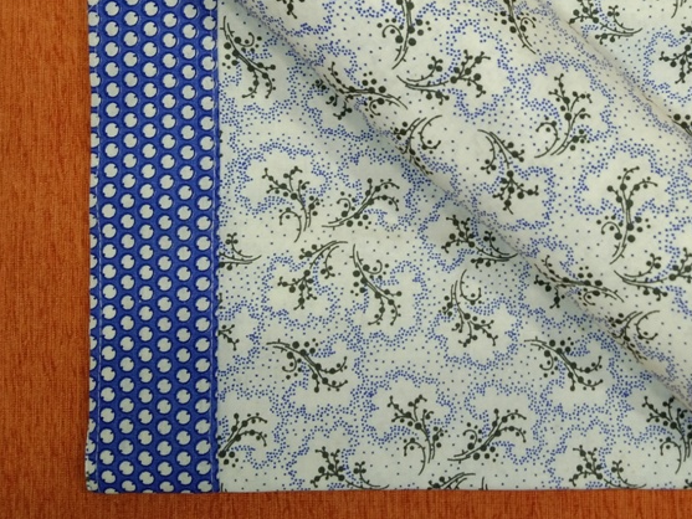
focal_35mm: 57
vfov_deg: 25.4
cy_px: 138
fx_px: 1140
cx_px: 488
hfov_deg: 33.3
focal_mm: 3.69
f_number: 2.2
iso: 208
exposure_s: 1/50
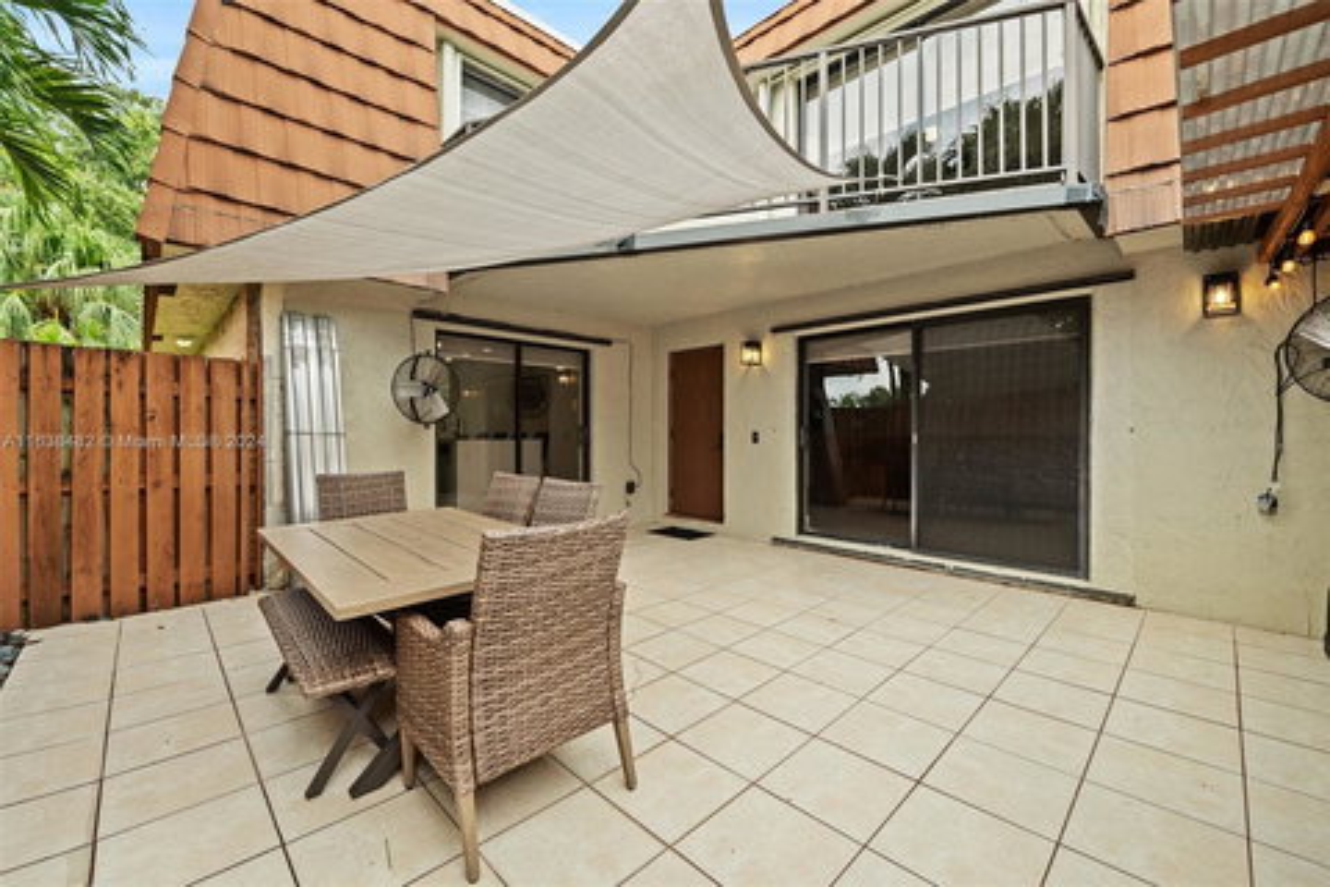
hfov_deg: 100.4
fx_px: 554
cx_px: 665
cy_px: 444
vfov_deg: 77.3
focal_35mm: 15
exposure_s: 1/60
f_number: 8
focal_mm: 15
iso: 200
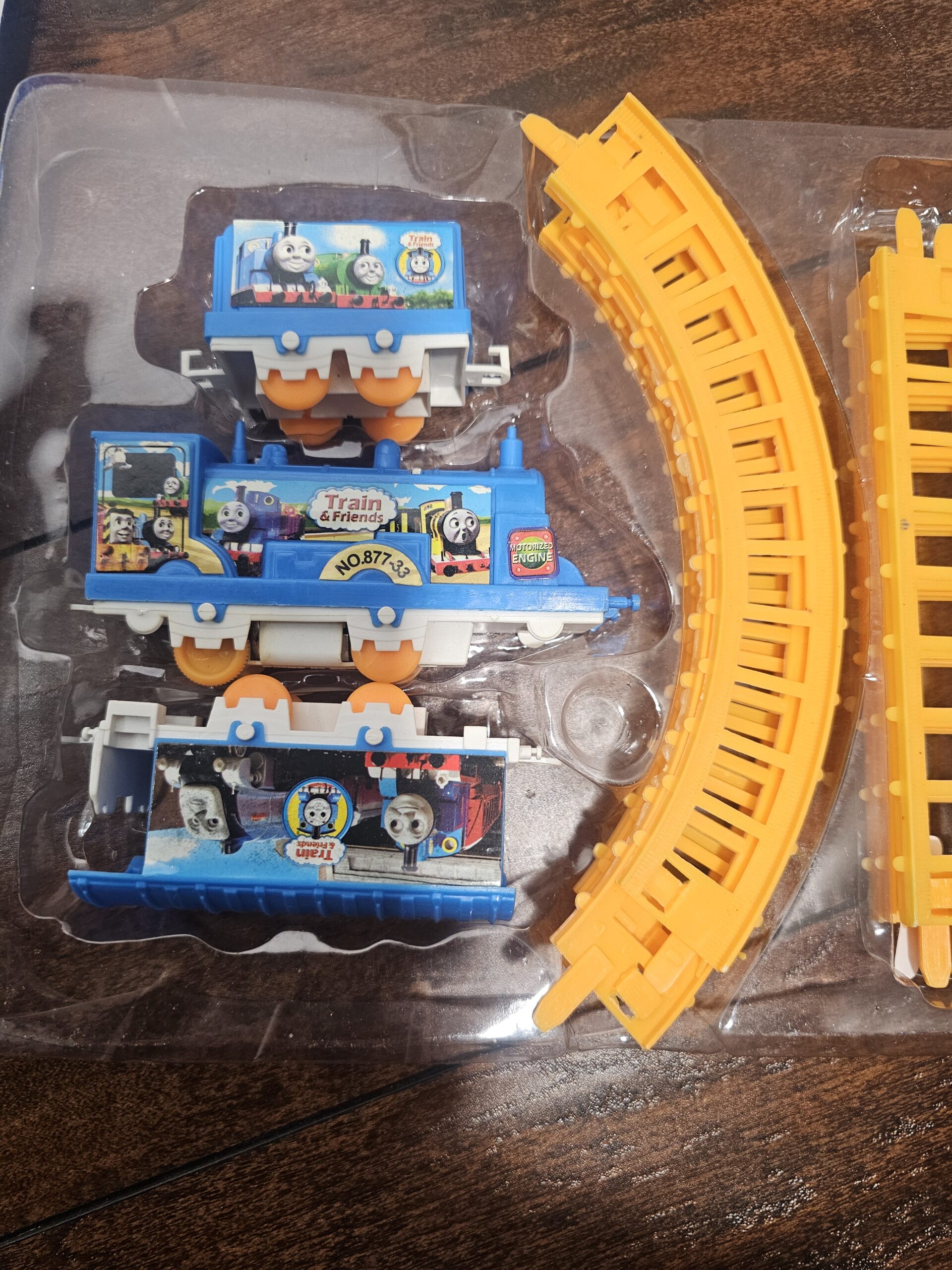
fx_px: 843
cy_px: 635
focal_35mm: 23
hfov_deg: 58.9
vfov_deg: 73.9
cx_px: 476
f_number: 1.7
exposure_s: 1/120
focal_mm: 6.3
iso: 250
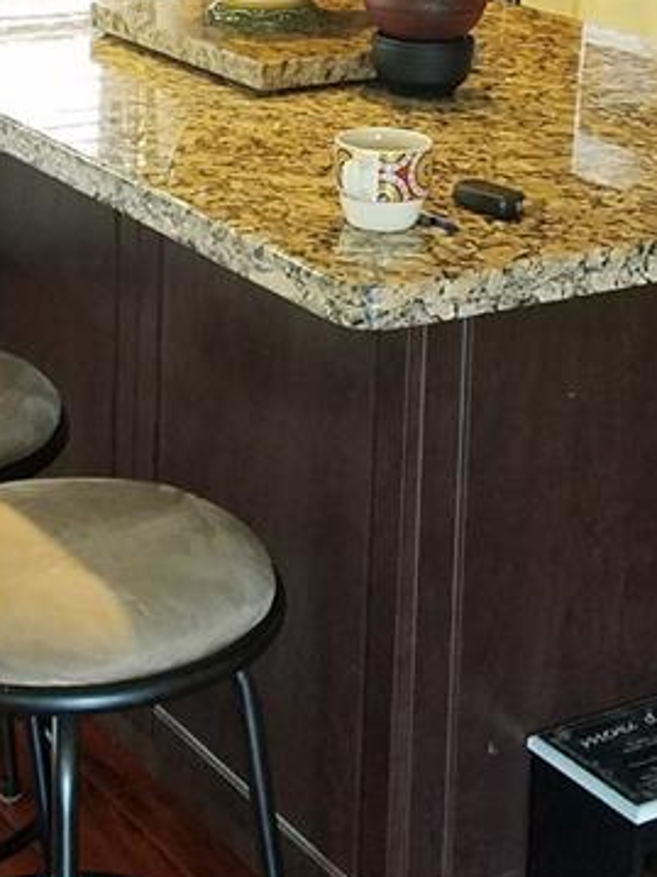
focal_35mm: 87
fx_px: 2203
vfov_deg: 22.1
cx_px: 293
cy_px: 147
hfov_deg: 17.0
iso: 250
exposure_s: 1/17
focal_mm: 4.2
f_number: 1.7
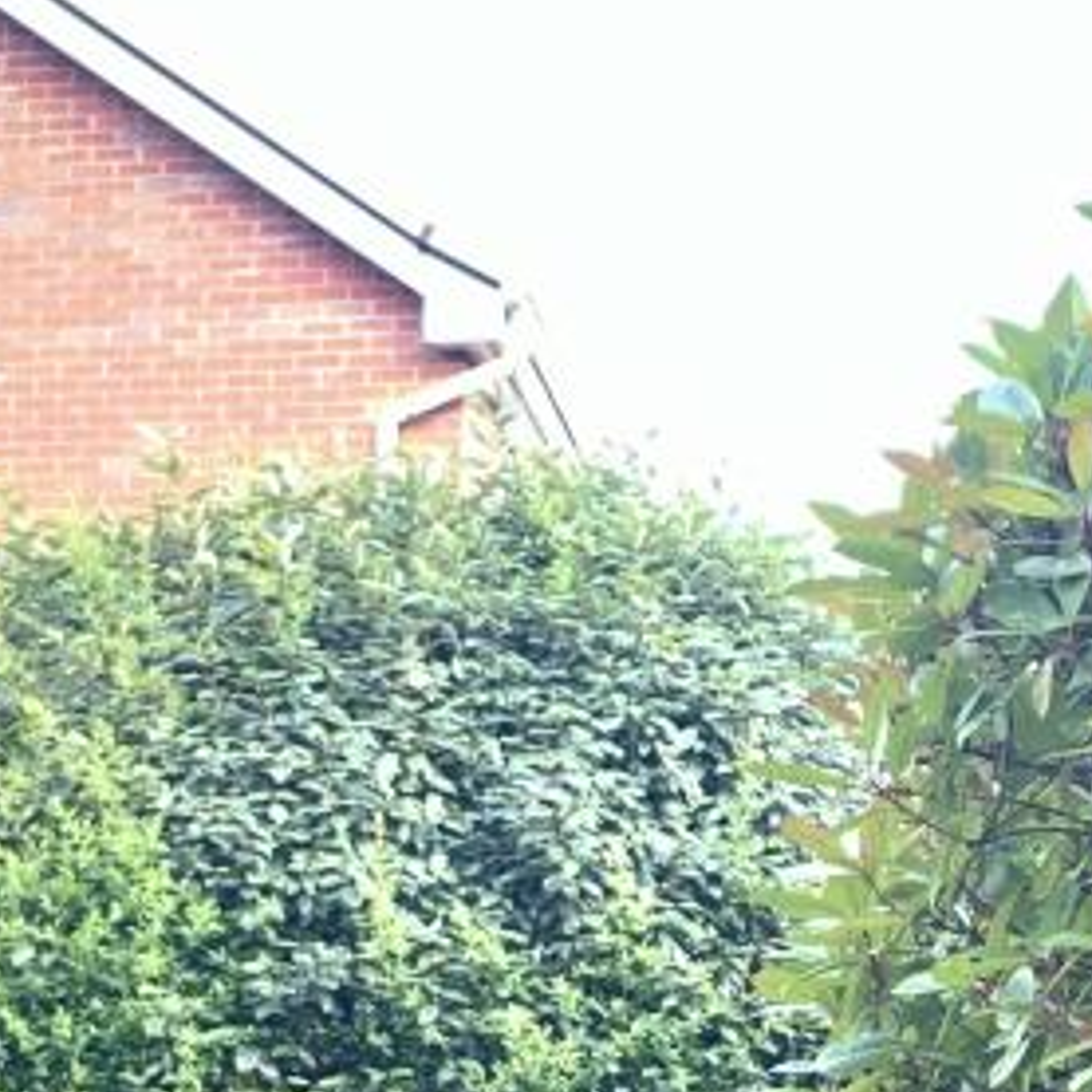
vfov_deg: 19.6
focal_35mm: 85
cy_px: 1183
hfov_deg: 20.3
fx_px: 3034
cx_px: 323
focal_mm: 4.25
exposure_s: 1/121
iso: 50
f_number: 1.8
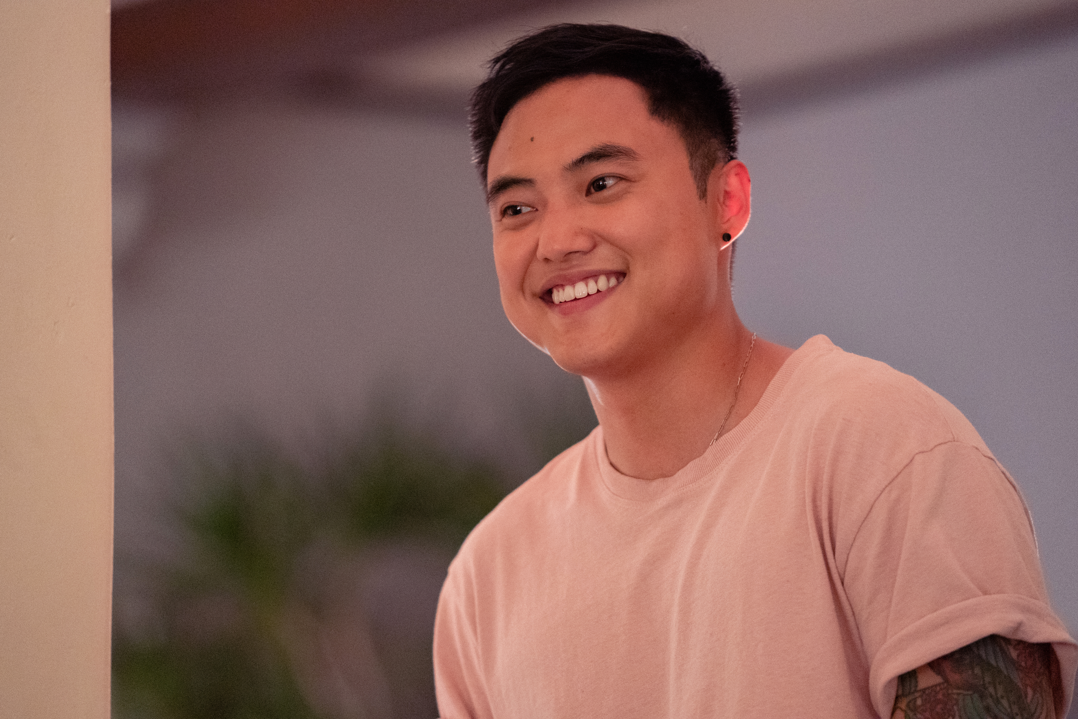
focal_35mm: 200
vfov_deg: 6.9
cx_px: 539
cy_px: 360
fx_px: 5989
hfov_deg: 10.3
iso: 6400
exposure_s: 1/100
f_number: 3.2
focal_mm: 200
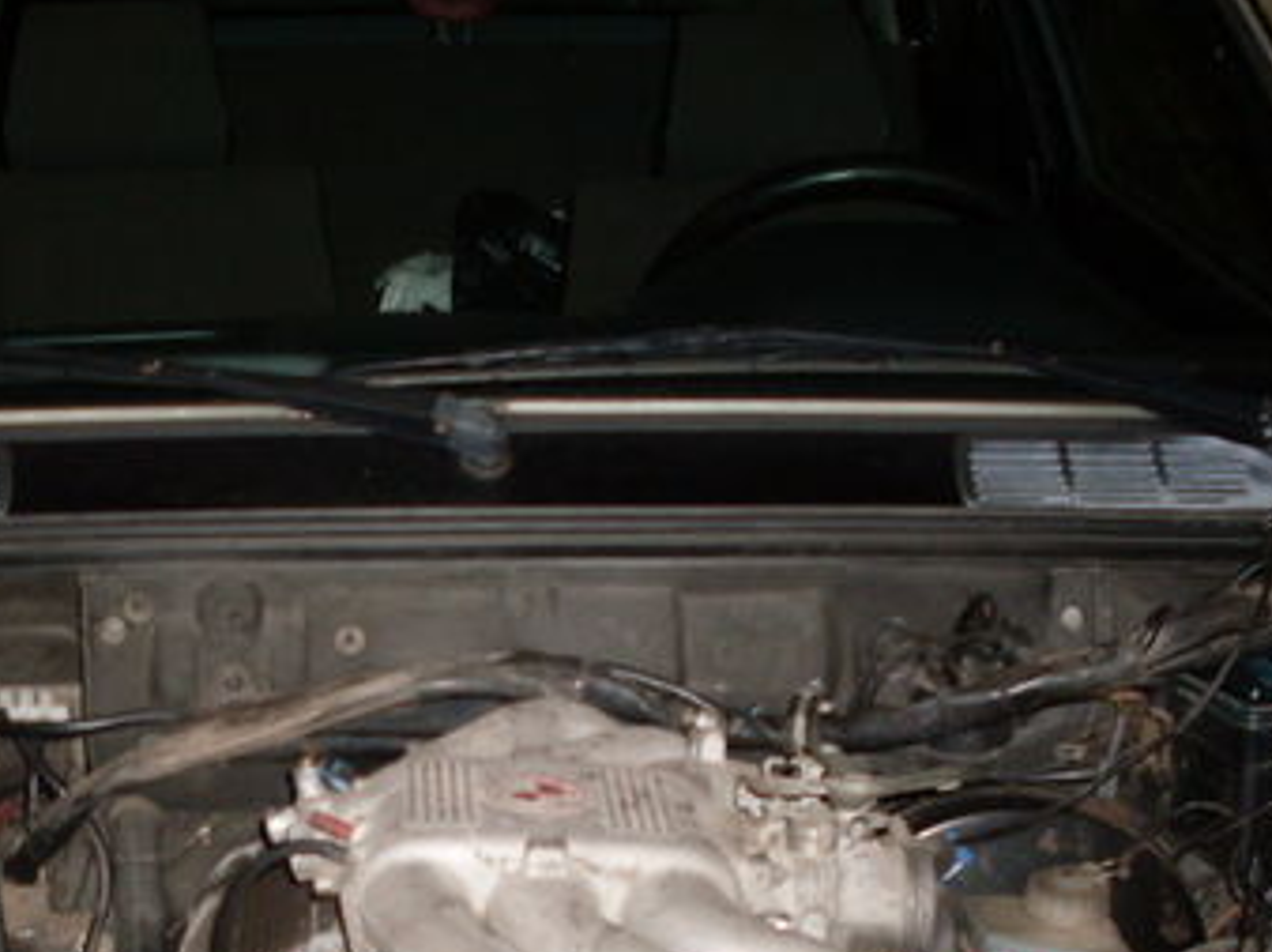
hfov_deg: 26.9
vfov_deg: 20.0
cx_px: 455
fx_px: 2644
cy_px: 888
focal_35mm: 72
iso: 100
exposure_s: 1/45
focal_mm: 6.3
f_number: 2.8
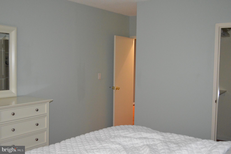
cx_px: 116
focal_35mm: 39
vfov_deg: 34.1
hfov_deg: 49.6
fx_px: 250
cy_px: 77
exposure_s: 1/60
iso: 3200
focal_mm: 26
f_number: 4.2
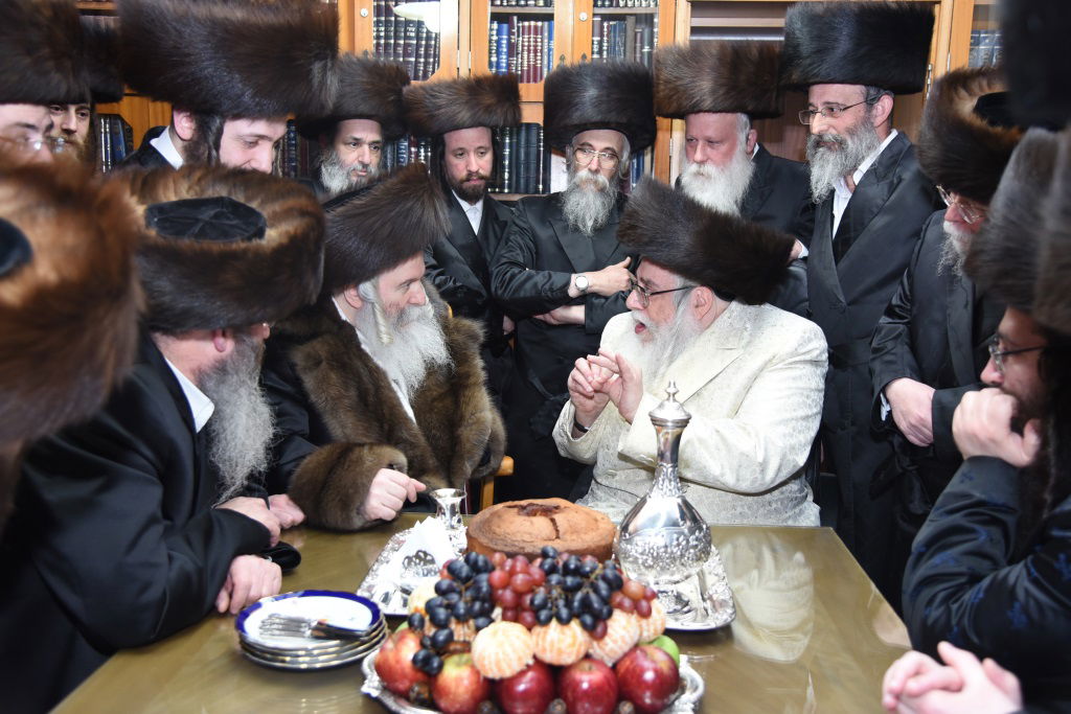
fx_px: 1012
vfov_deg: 38.9
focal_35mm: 34
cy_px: 357
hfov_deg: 55.8
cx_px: 536
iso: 1250
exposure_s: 1/125
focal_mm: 34
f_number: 4
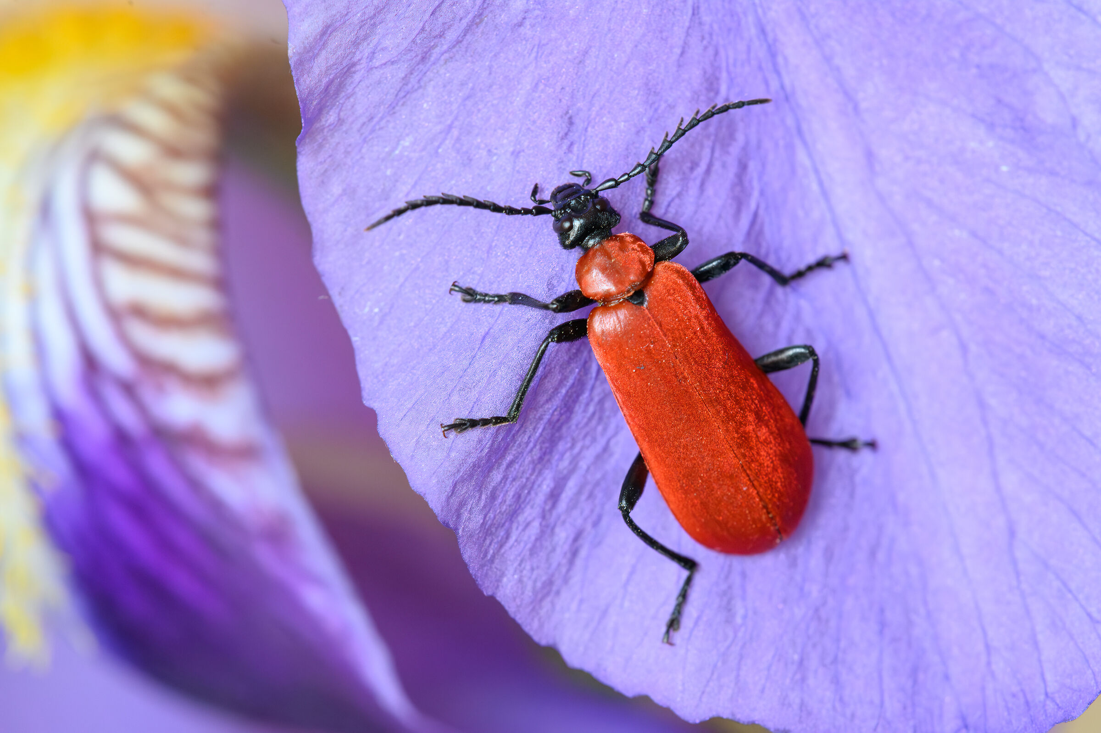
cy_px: 366
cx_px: 550
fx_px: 5501
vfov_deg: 7.6
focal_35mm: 180
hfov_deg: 11.4
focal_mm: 180
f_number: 13
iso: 7200
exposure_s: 1/60
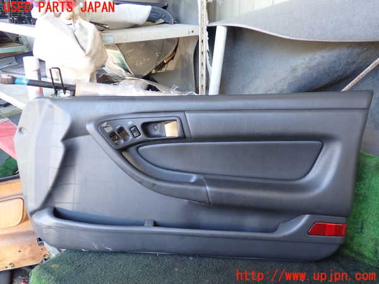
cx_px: 190
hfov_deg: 60.0
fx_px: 328
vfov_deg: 46.8
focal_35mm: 30
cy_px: 142
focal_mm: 5.4
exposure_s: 1/50
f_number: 2.3
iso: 200
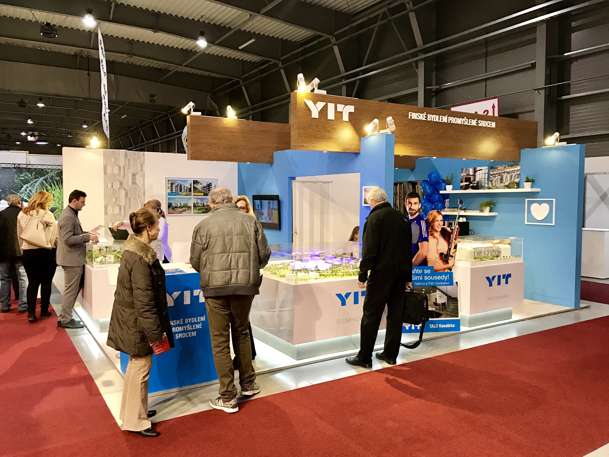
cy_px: 228
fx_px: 493
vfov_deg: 49.7
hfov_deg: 63.4
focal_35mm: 28
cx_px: 304
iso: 40
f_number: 1.8
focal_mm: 3.99
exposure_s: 1/25
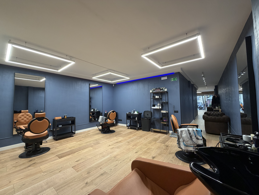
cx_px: 130
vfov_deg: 85.7
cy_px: 98
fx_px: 105
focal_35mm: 14
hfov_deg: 102.1
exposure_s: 1/100
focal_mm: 2.22
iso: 160
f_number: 2.2
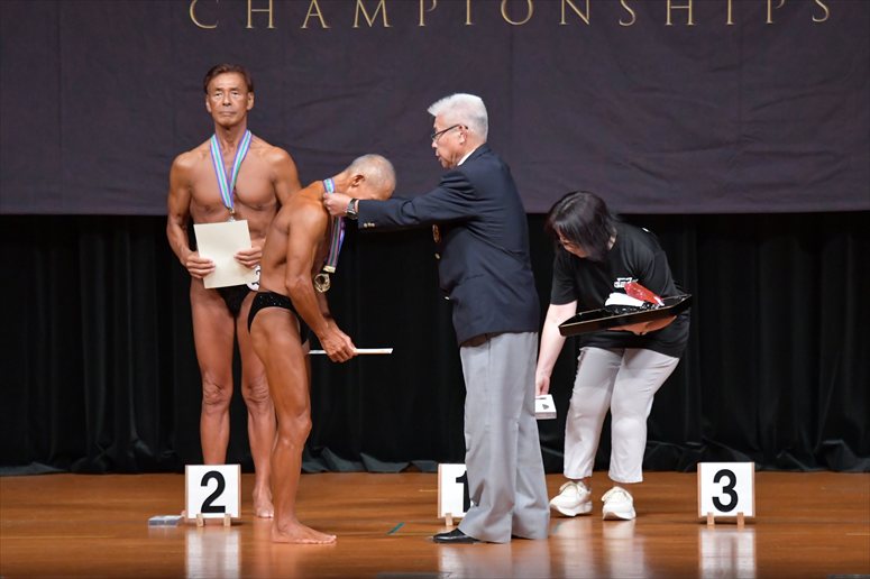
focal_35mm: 255
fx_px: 6160
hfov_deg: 8.1
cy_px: 290
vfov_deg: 5.4
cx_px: 435
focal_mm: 170
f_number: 5.6
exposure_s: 1/400
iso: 5000
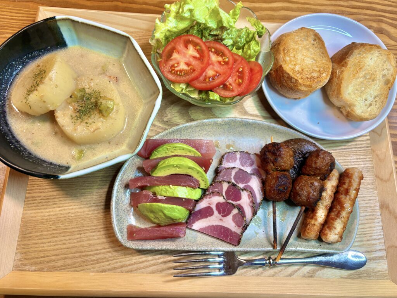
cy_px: 149
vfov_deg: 53.1
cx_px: 198
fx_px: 298
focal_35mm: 26
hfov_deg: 67.3
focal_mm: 5.96
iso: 80
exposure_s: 1/66
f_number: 1.6
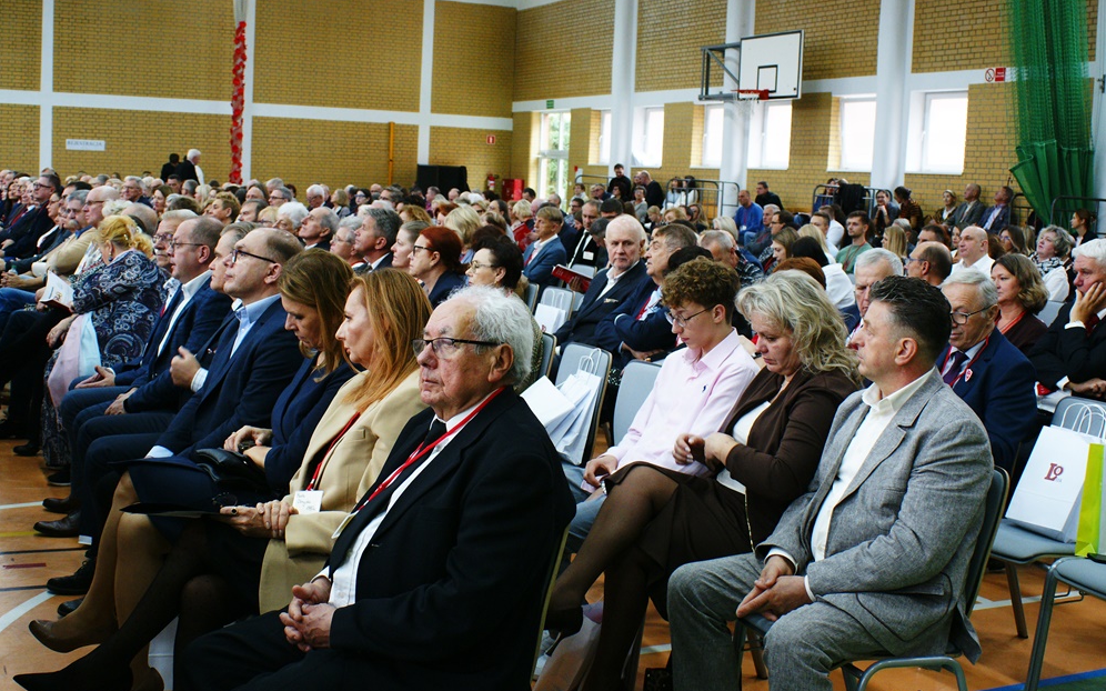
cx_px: 553
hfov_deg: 46.2
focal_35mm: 43
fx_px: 1296
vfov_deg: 29.8
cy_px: 332
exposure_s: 1/50
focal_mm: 28
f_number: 5.6
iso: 800
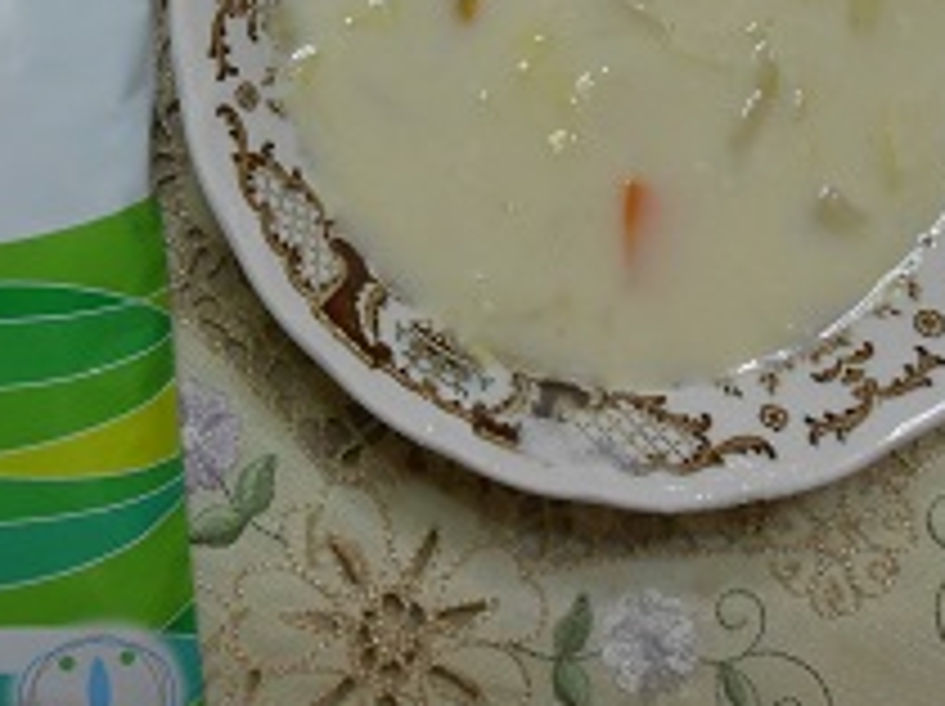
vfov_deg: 21.3
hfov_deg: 29.1
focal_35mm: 66
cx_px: 277
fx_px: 1800
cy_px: -31
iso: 200
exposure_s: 1/30
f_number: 3.8
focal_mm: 5.3
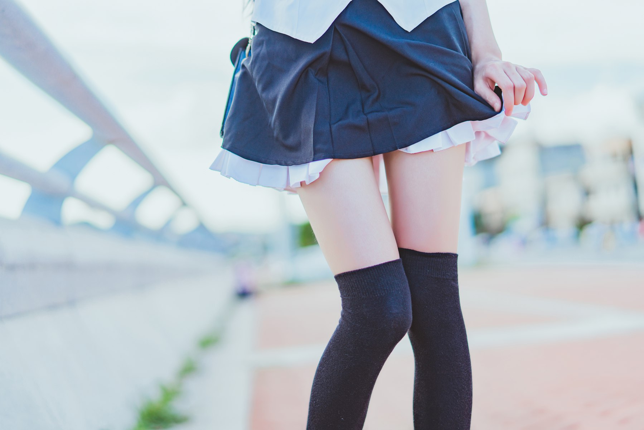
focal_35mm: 50
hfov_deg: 39.6
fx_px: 895
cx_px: 322
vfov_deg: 27.0
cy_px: 215
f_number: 1.4
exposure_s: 1/1600
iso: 160
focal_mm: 50
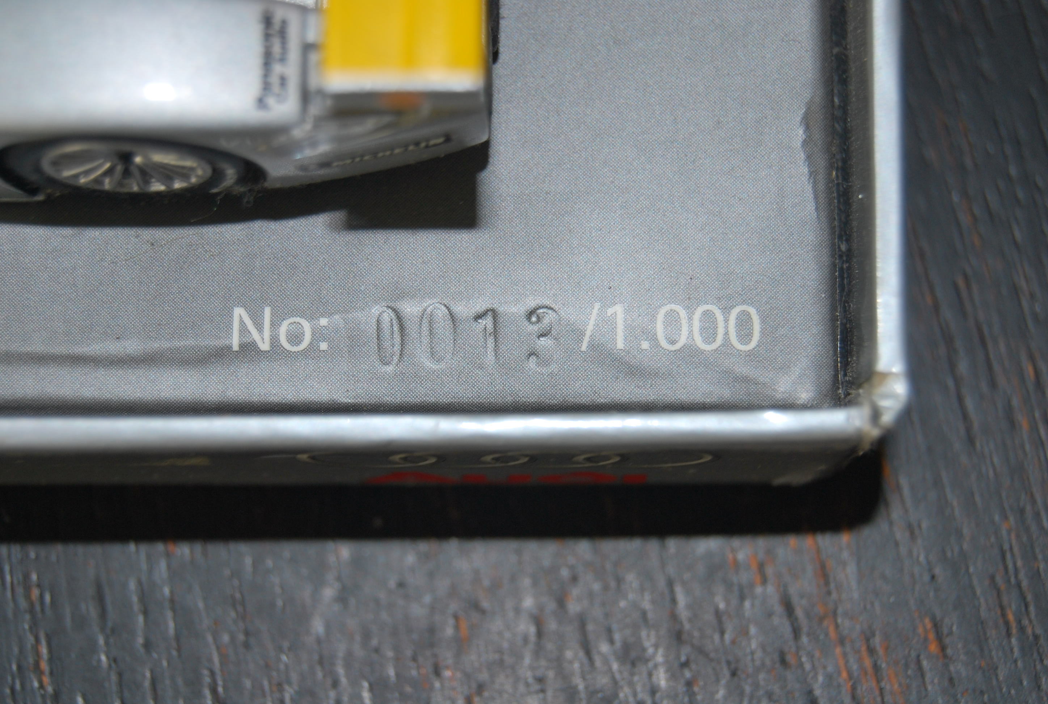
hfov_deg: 24.6
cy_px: 352
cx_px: 524
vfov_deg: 16.6
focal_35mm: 82
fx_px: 2407
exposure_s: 1/60
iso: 200
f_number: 5.6
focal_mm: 55
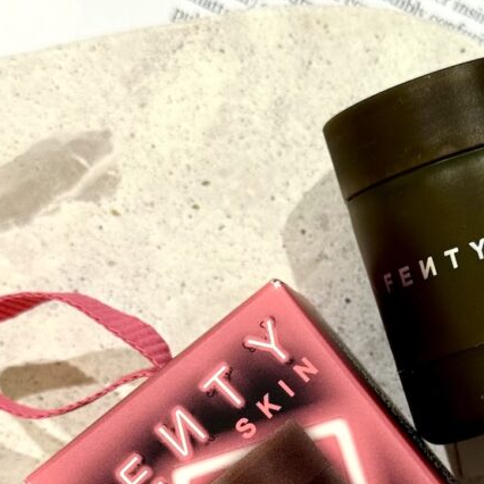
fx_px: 1614
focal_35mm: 102
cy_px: 451
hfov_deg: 16.9
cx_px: 394
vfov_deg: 16.8
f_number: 1.78
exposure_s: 1/33
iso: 200
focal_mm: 6.76
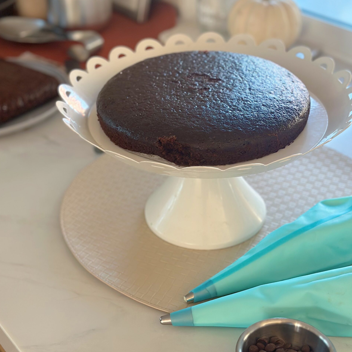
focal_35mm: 57
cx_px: 175
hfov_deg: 30.0
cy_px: 188
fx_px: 656
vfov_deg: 30.0
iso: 200
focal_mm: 6.86
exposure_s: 1/60
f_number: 1.78
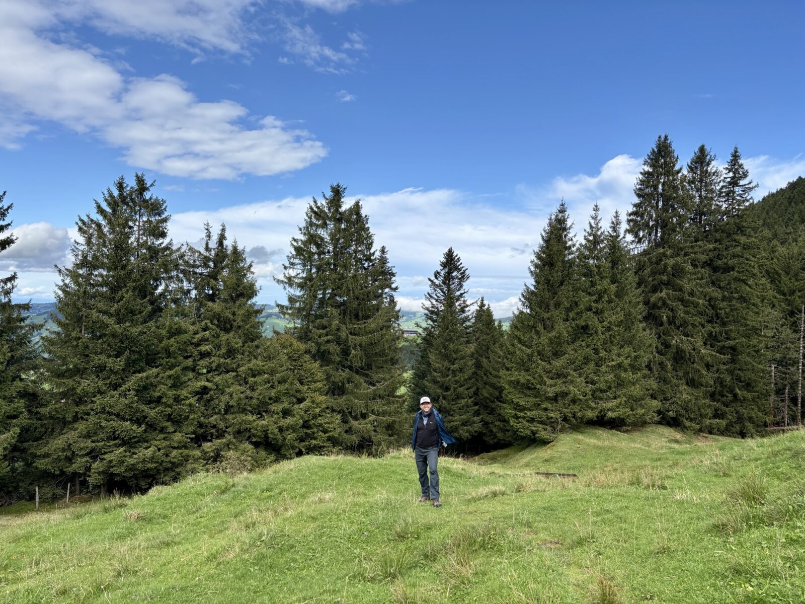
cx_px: 402
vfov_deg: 53.1
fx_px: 605
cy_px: 302
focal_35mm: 26
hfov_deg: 67.3
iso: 50
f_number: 1.6
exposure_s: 1/2778
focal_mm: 5.96
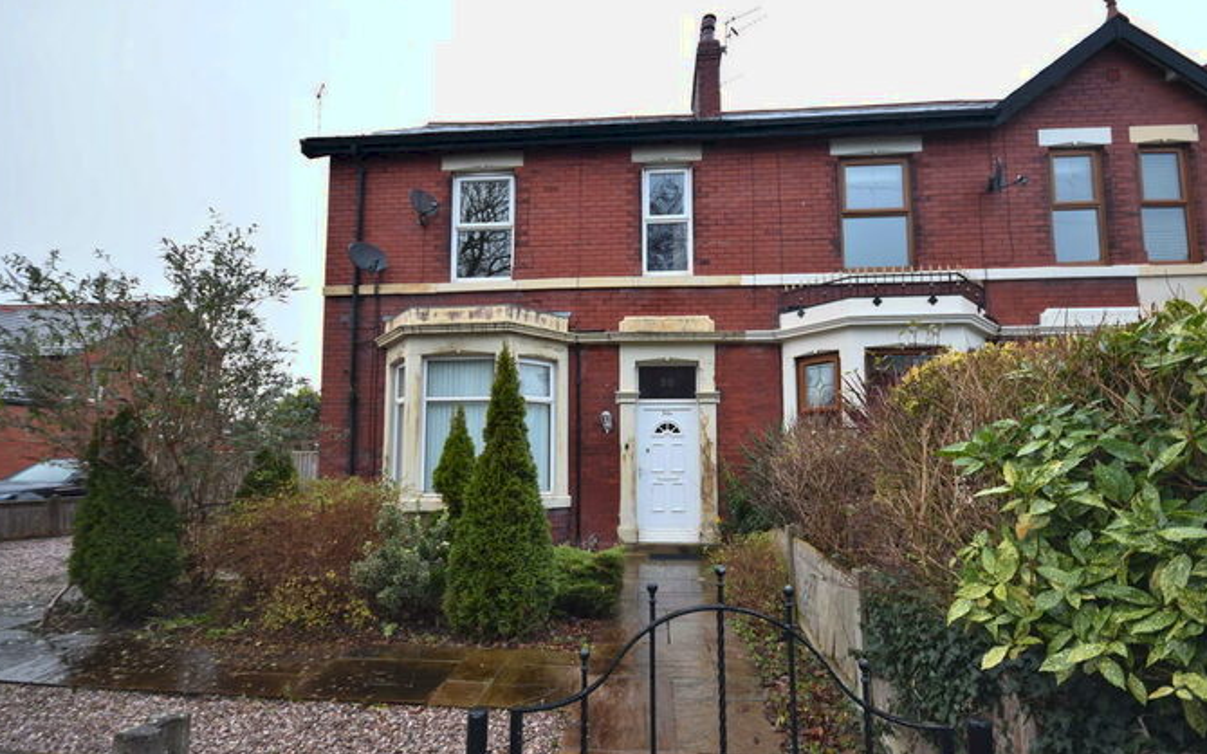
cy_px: 401
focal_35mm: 16
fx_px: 526
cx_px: 606
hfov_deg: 97.8
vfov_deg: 71.2
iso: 100
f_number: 4
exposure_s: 1/30
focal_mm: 10
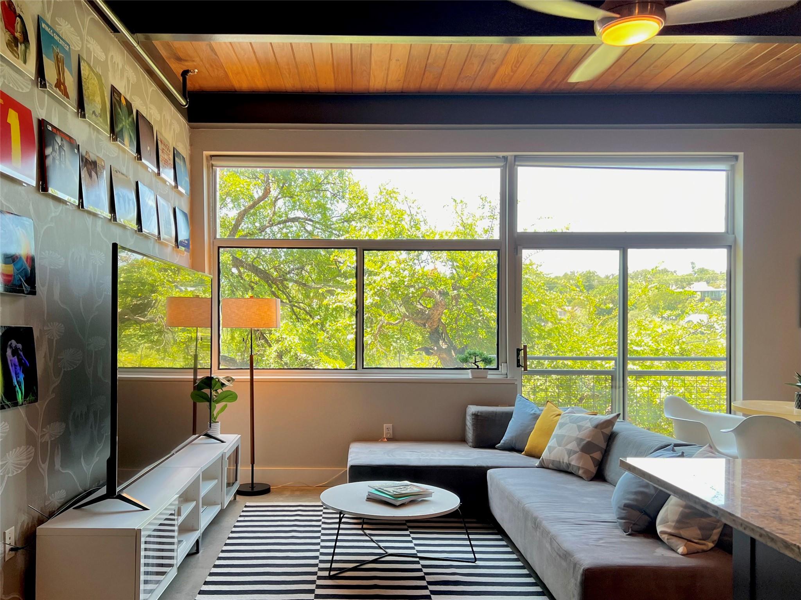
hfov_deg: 67.3
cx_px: 400
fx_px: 601
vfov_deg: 53.0
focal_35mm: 26
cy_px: 300
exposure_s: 1/120
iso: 80
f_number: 1.5
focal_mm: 5.7
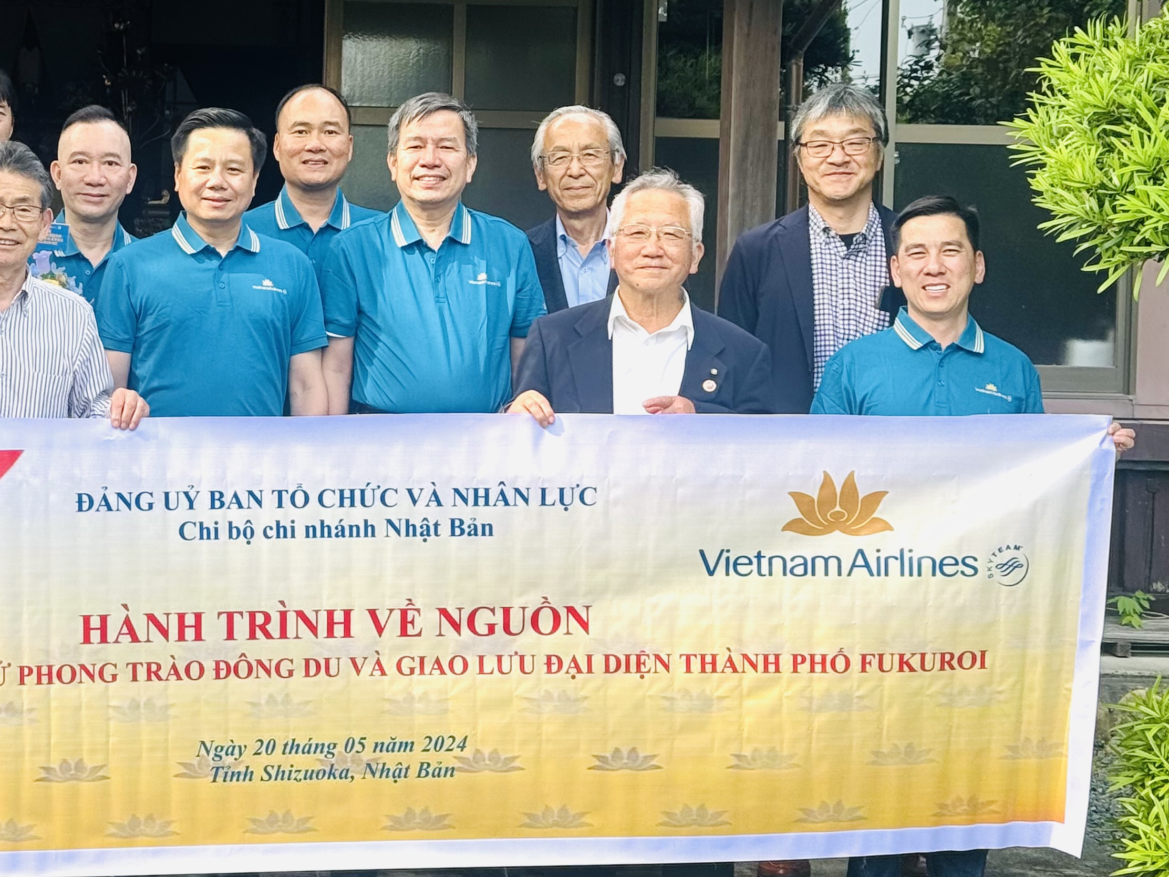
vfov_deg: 16.9
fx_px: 2938
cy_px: 318
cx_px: 120
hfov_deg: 22.0
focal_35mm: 87
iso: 64
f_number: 1.78
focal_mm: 6.76
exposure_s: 1/425
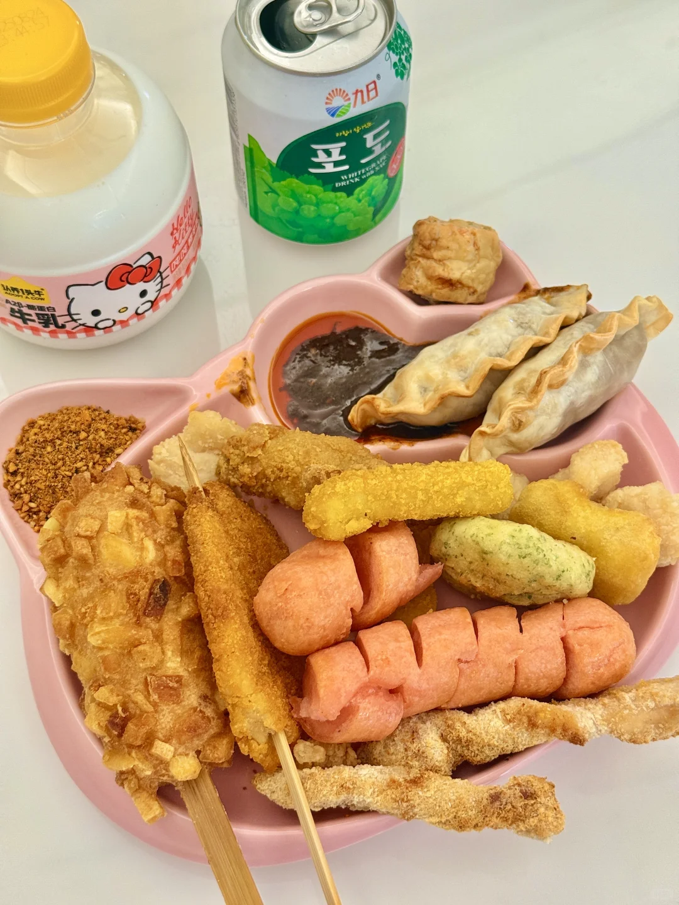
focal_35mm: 48
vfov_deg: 39.7
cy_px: 452
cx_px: 340
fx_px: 1255
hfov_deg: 30.3
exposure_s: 1/85
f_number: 1.78
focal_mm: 6.76
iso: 80
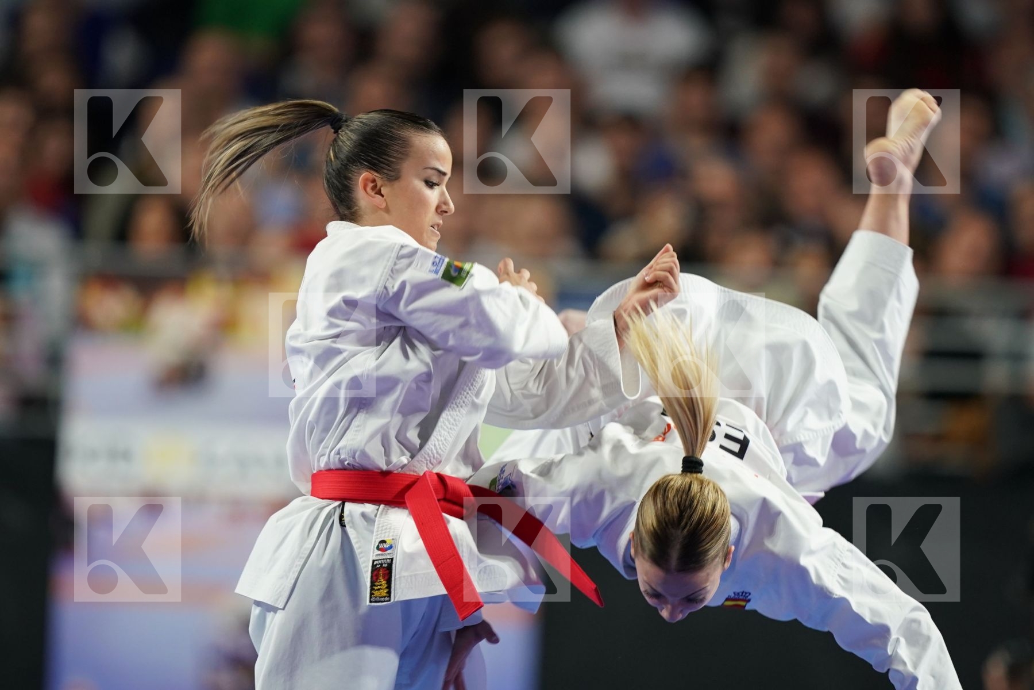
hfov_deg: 3.4
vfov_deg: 2.3
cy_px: 345
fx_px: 17232
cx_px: 517
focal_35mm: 600
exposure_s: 1/500
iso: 1250
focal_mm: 400
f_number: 2.8
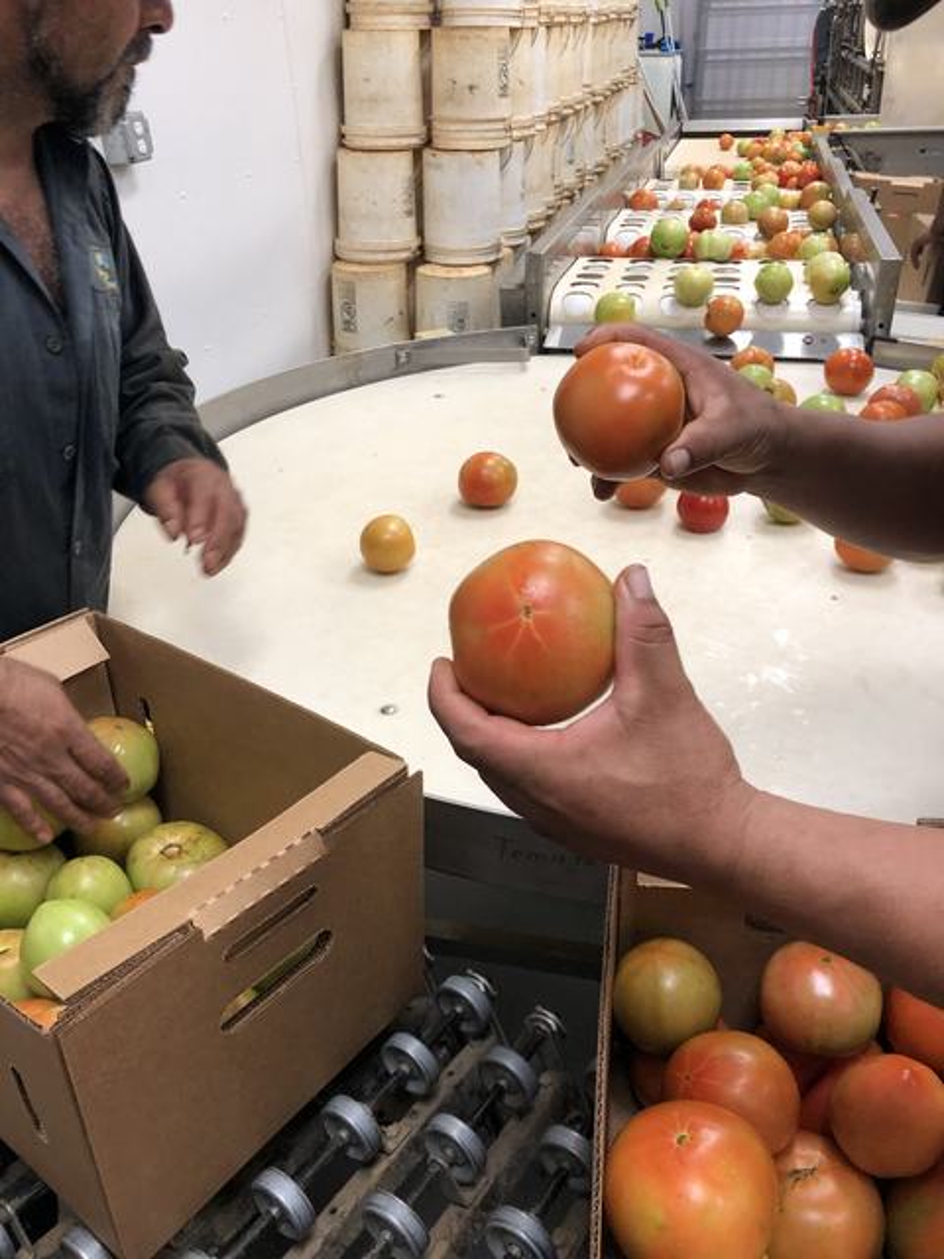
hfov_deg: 49.7
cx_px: 472
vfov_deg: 63.4
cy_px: 630
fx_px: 1018
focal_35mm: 28
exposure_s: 1/30
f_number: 1.8
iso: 32
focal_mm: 3.99
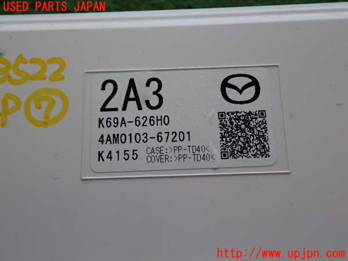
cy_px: 130
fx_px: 382
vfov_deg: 37.7
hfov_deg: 49.0
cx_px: 174
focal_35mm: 38
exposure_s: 1/40
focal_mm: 6.83
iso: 250
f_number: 2.7
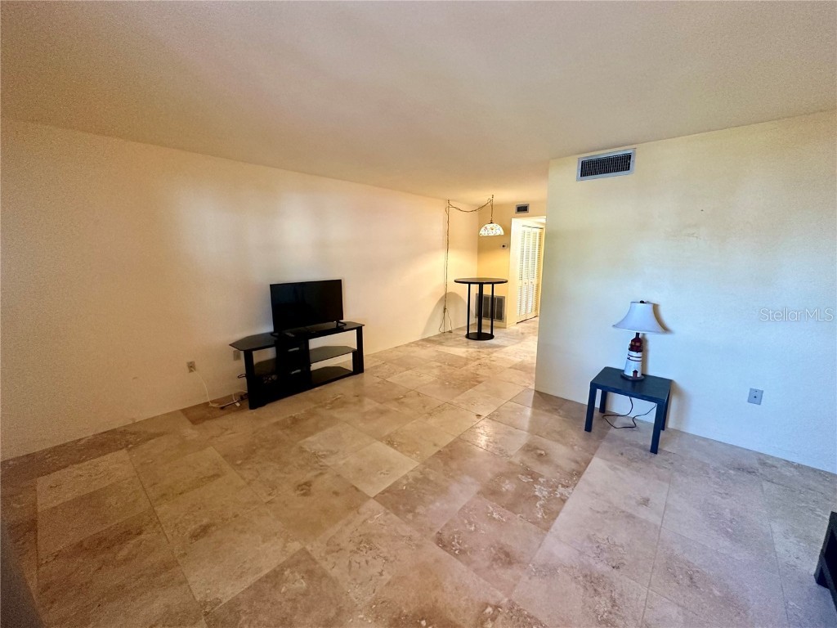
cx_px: 418
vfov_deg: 85.7
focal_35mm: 14
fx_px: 339
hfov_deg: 102.1
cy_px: 314
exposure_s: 1/60
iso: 500
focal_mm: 2.22
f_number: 2.2
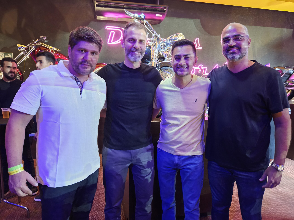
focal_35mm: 23
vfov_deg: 58.9
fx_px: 195
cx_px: 147
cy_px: 110
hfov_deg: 73.9
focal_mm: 5.4
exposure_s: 1/24
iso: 1000
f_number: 1.8
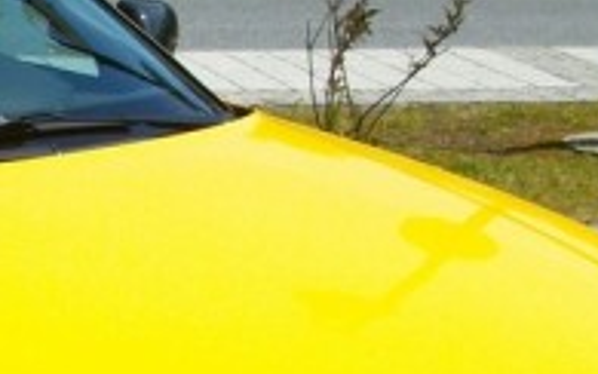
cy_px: 377
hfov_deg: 13.5
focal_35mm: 148
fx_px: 2413
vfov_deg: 8.8
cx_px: -248
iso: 80
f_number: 5.5
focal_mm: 5.7
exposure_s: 1/446
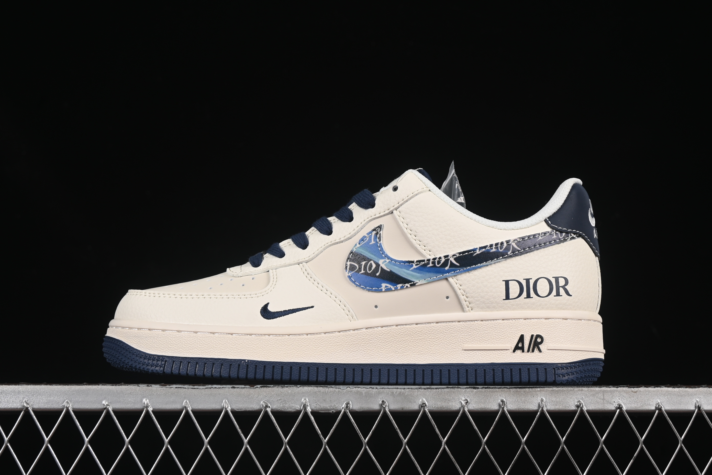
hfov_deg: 27.0
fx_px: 1483
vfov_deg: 18.2
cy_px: 238
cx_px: 356
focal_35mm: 75
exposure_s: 1/80
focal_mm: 50
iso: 160
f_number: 8
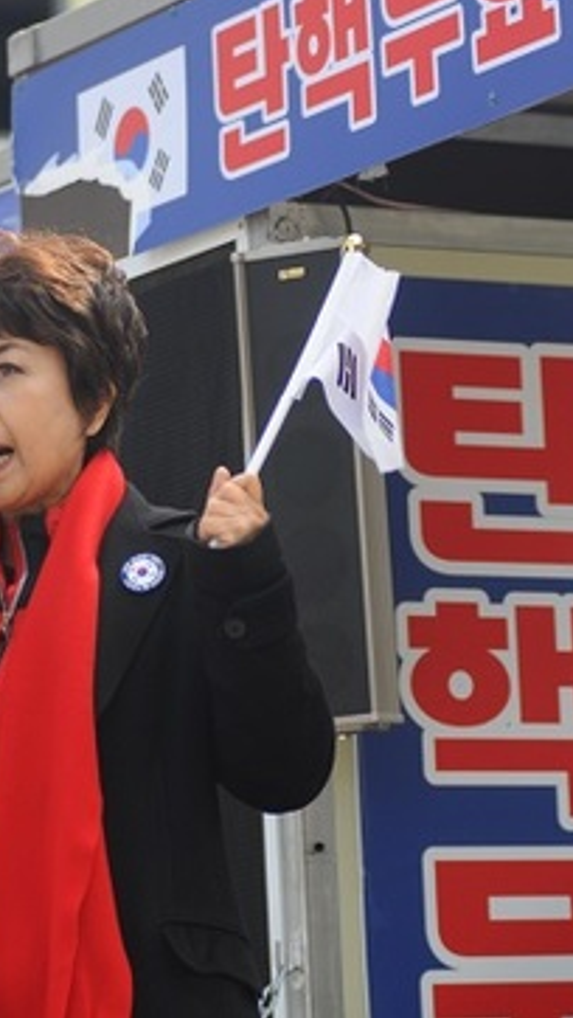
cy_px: 508
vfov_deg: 11.6
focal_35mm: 186
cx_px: -22
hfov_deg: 6.5
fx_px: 5017
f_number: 2.8
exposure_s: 1/800
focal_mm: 78
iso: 200
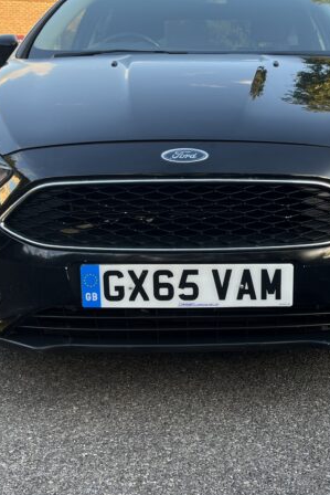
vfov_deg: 41.0
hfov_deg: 27.8
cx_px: 237
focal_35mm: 48
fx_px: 659
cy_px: 205
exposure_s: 1/122
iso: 40
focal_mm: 5.1
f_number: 1.6
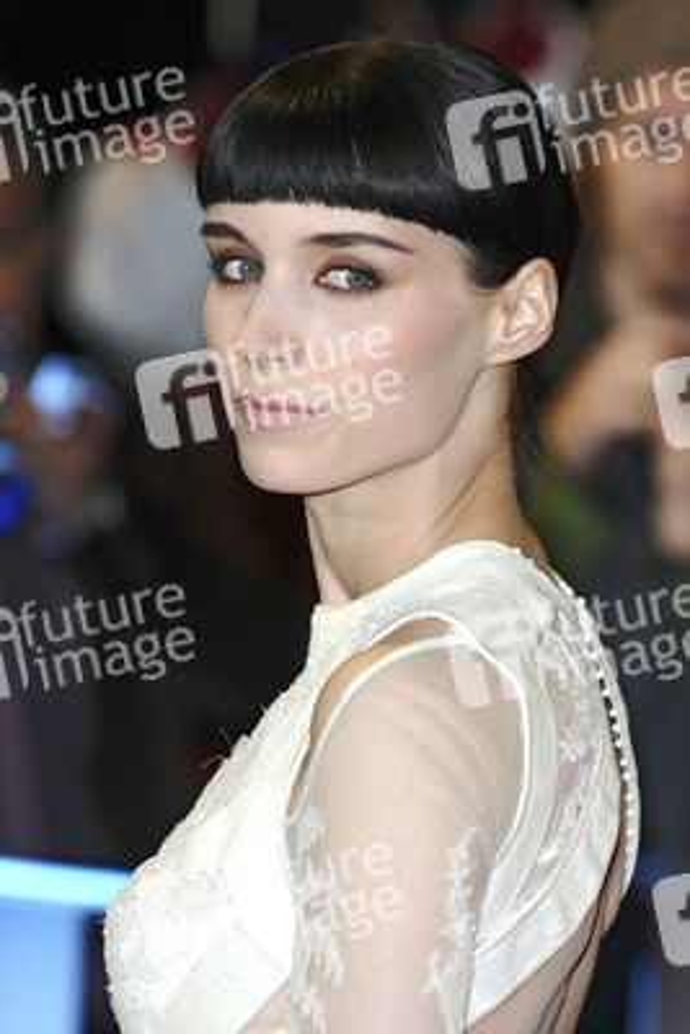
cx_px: 345
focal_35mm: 232
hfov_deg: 5.9
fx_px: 6678
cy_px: 517
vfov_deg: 8.9
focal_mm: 155
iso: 320
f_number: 4
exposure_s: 1/200
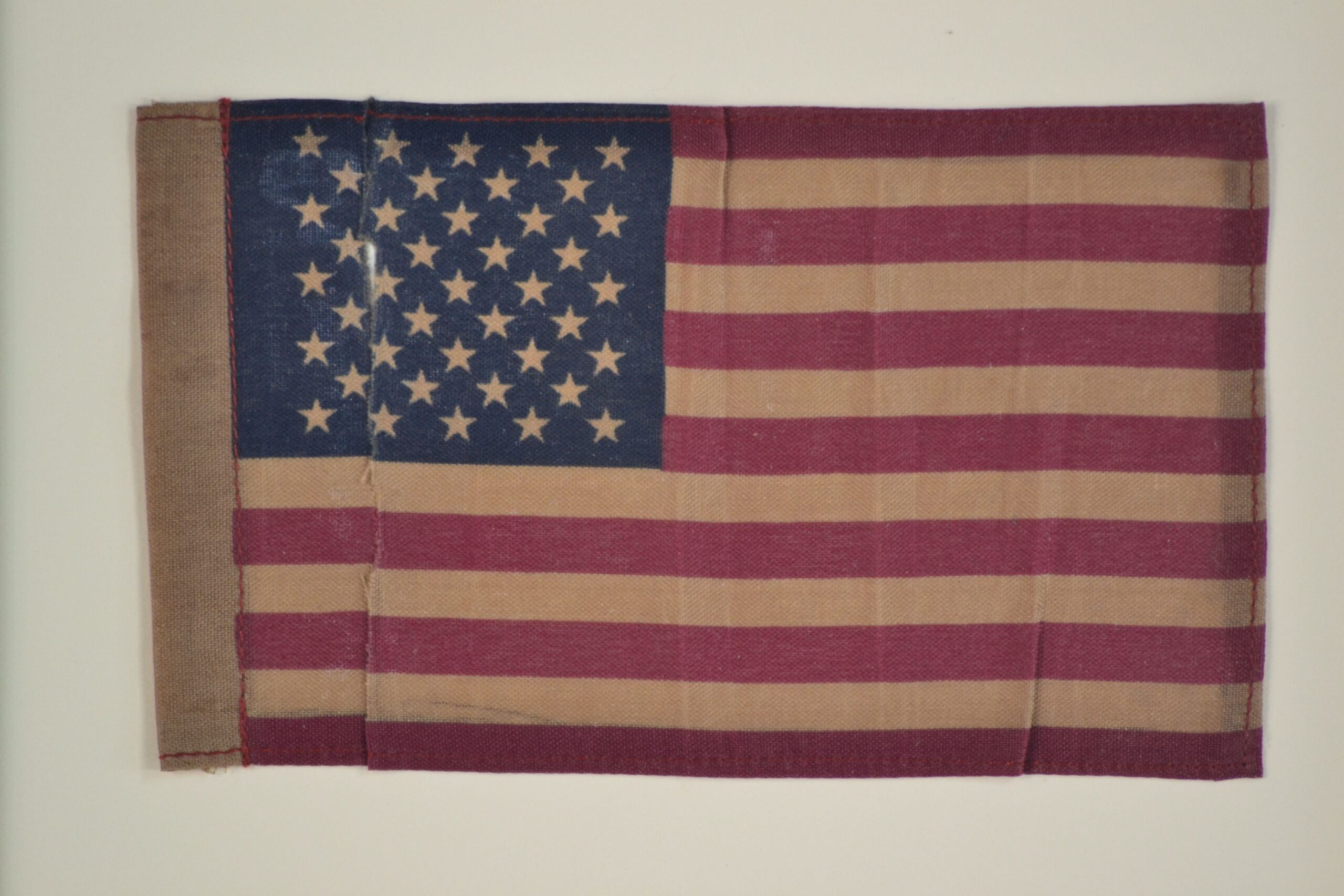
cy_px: 448
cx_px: 672
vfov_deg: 3.1
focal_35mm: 450
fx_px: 16800
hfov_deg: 4.6
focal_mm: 300
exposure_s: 1/125
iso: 800
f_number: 5.6
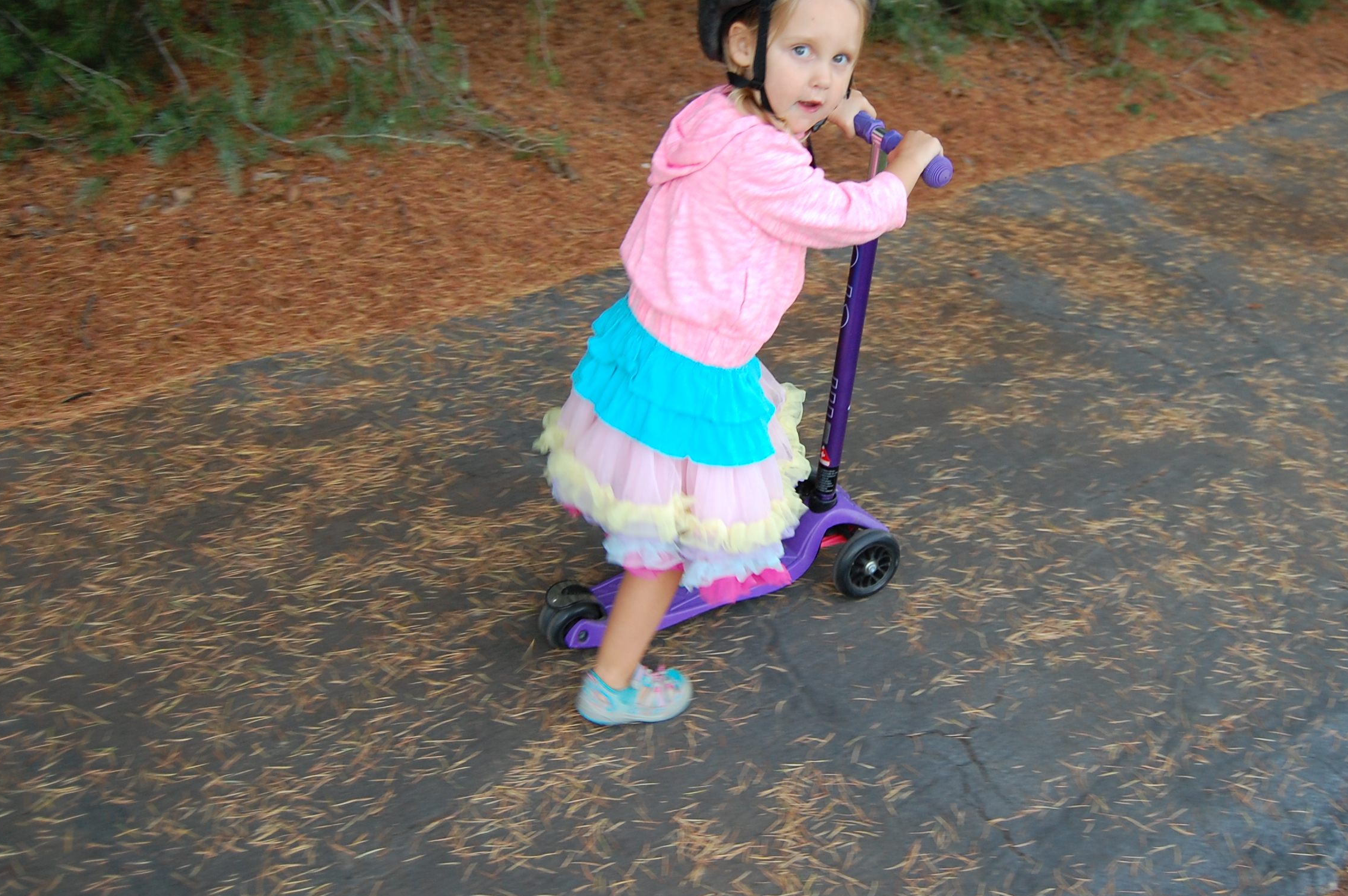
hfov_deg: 52.9
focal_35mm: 36
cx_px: 796
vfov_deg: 36.7
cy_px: 358
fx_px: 1347
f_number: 4
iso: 400
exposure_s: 1/60
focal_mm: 18
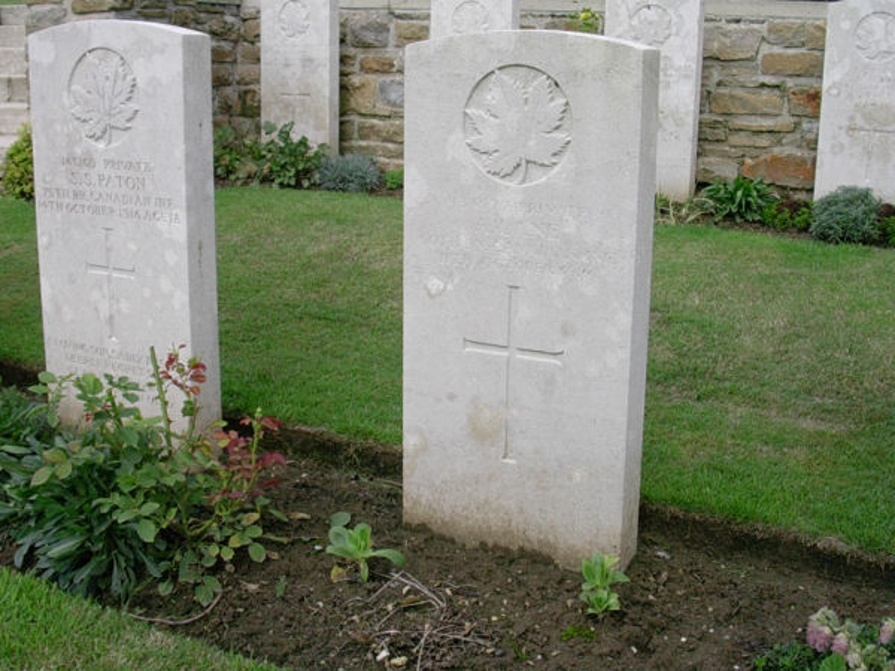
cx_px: 448
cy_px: 336
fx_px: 1163
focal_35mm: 45
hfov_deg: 42.1
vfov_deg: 32.2
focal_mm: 6.7
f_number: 5.8
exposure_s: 1/181
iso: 70
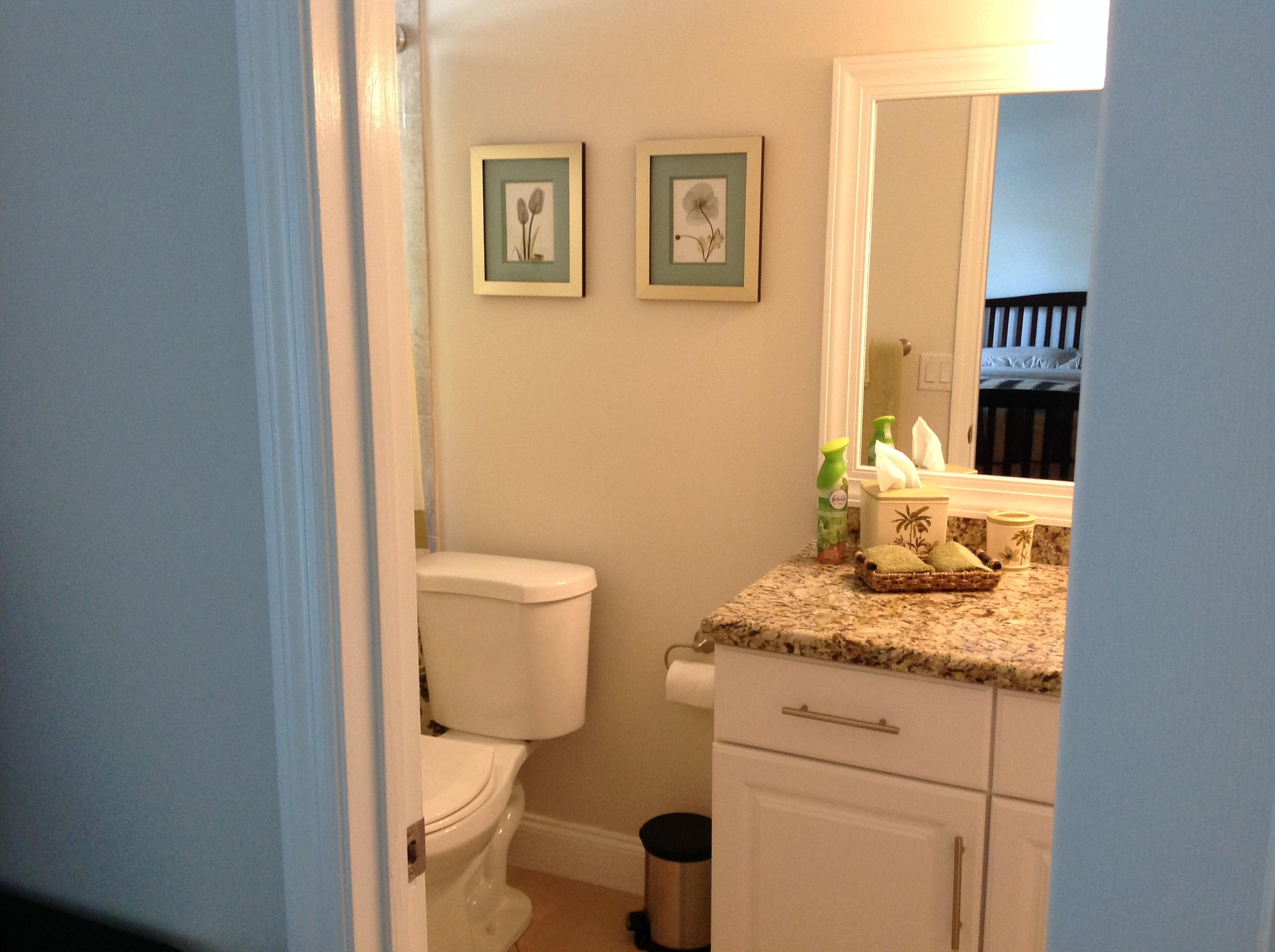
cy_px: 476
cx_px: 638
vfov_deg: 40.6
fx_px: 1287
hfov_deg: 52.7
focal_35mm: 35
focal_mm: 4.28
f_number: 2.4
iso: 160
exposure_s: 1/15
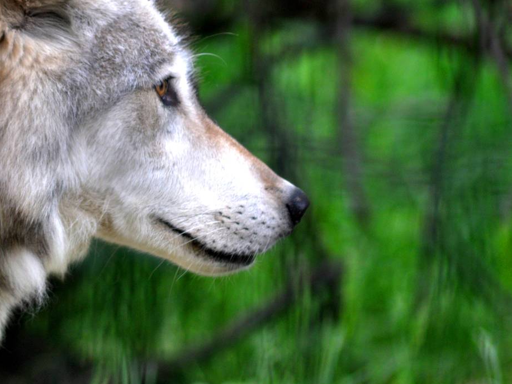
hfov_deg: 3.3
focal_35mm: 604
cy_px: 99
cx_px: 97
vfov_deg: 2.5
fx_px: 8934
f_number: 5.3
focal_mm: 240
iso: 400
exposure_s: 1/200
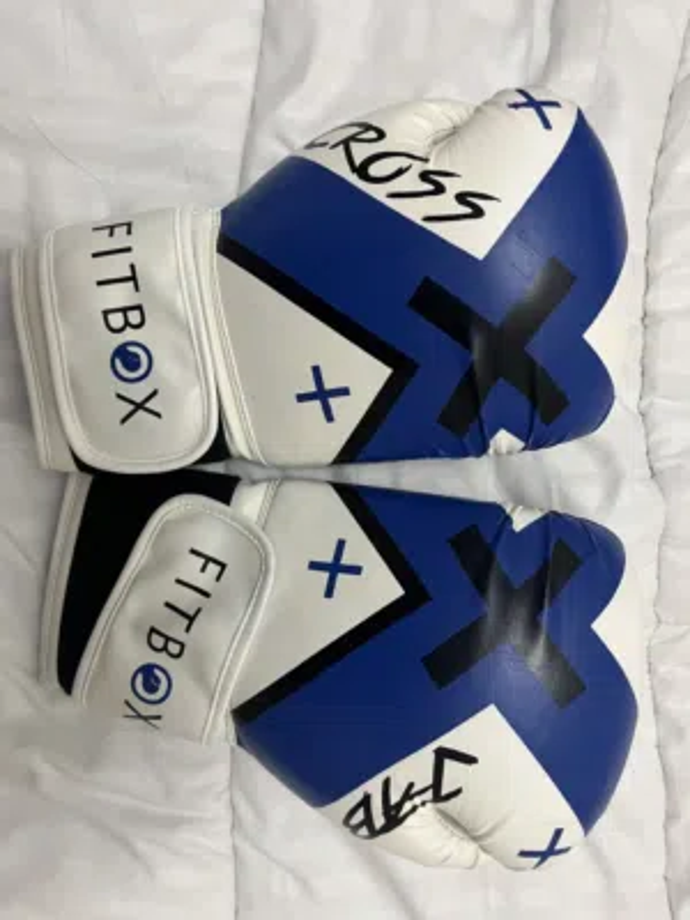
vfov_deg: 67.3
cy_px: 460
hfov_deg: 53.1
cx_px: 345
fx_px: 691
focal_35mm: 26
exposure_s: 1/50
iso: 400
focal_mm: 5.1
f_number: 1.6
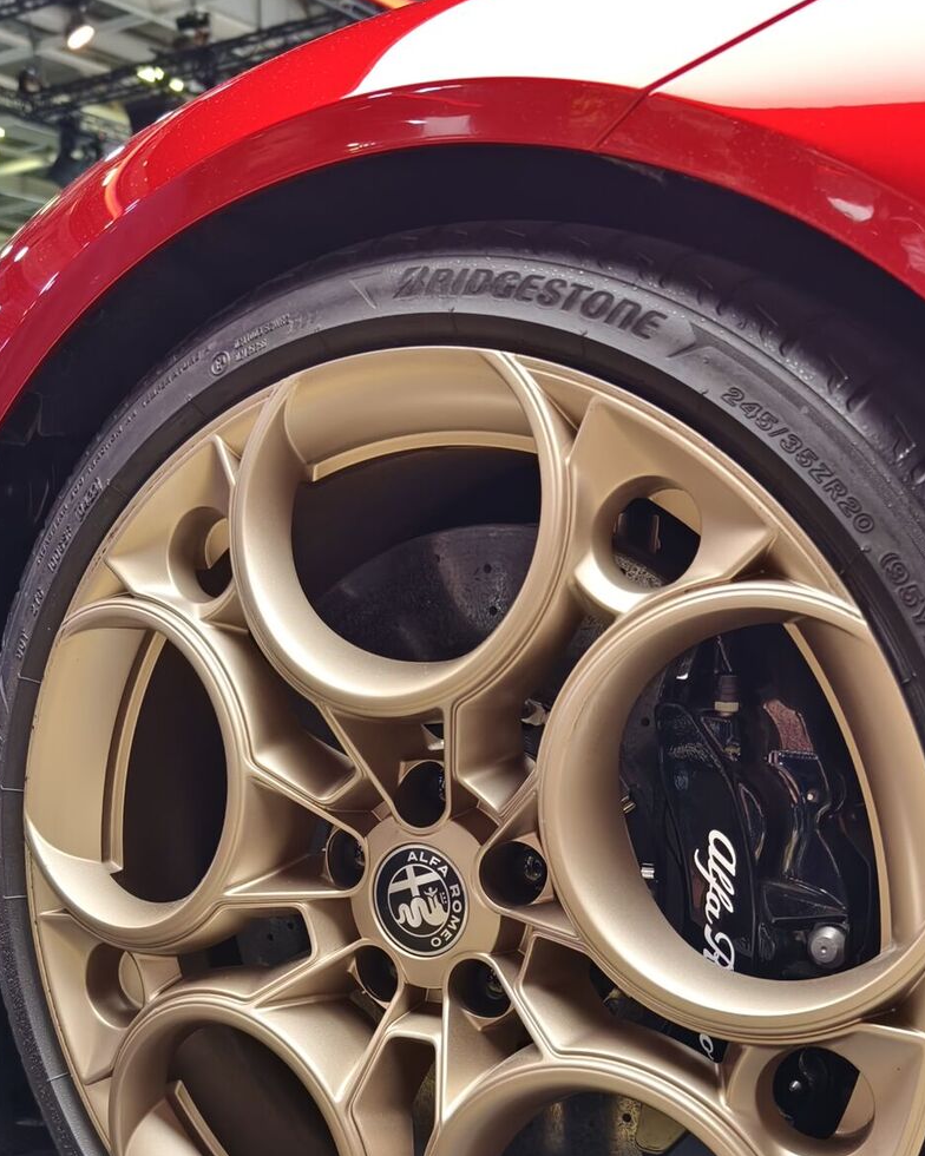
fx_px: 1506
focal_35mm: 44
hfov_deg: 34.1
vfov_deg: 41.2
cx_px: 382
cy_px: 819
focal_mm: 8.67
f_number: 1.75
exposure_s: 1/200
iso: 400
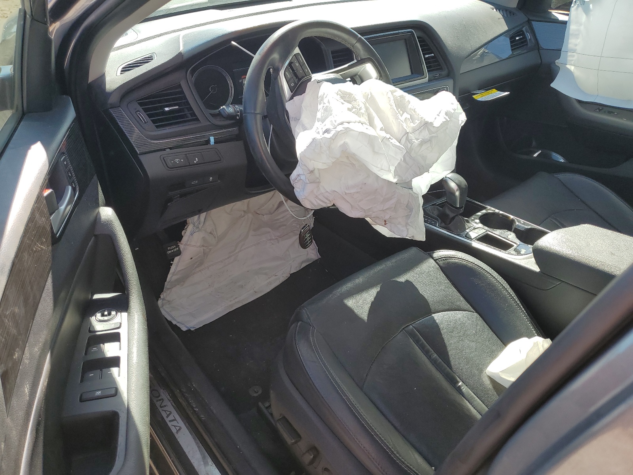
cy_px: 238
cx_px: 316
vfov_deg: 53.1
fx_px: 475
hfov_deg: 67.3
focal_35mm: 26
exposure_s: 1/667
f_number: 1.5
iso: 50
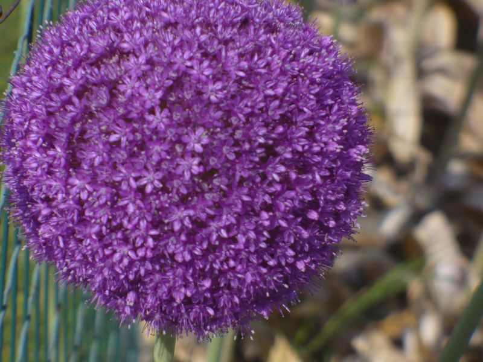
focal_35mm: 222
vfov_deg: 6.7
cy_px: 181
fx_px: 3098
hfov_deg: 8.9
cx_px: 242
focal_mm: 36.6
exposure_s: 1/1000
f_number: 4.5
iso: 100
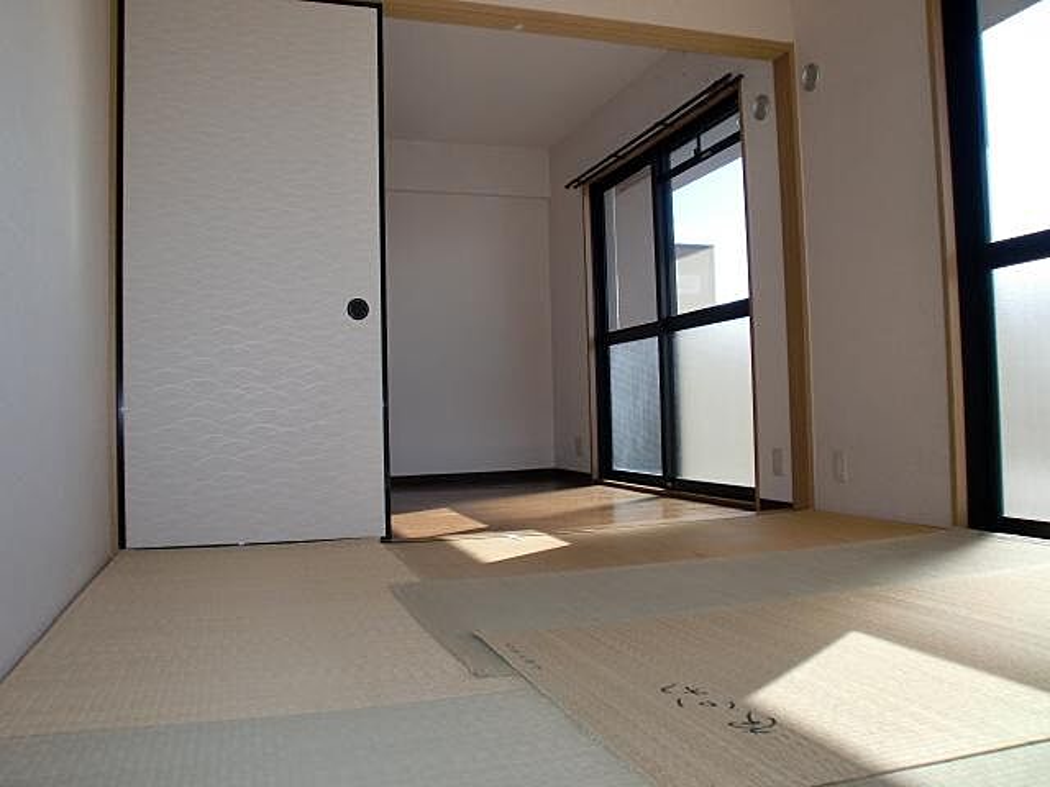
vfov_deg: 49.7
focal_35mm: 28
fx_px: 849
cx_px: 525
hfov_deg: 63.4
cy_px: 394
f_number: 2.6
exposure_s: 1/400
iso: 64
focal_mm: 4.65
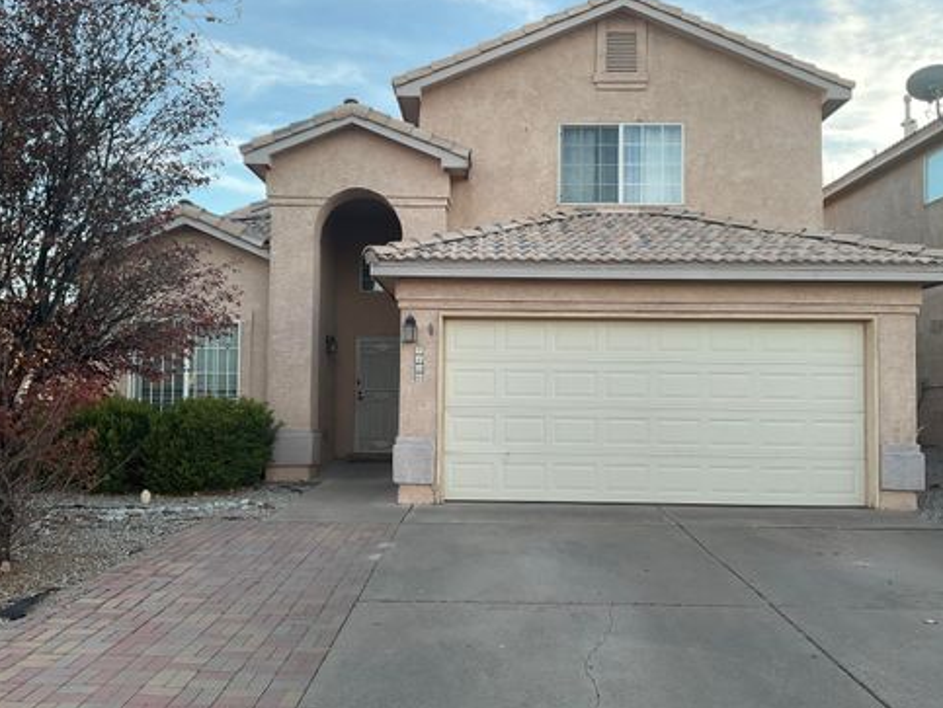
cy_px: 358
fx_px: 818
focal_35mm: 30
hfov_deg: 59.9
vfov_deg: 46.9
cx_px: 482
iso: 25
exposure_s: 1/122
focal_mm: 3
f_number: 1.8
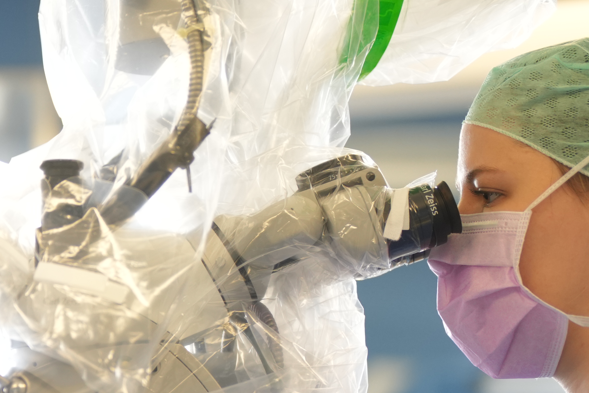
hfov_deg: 10.8
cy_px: 542
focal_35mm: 187
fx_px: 3059
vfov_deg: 7.3
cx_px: -117
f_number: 1.2
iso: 500
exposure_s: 1/400
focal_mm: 50
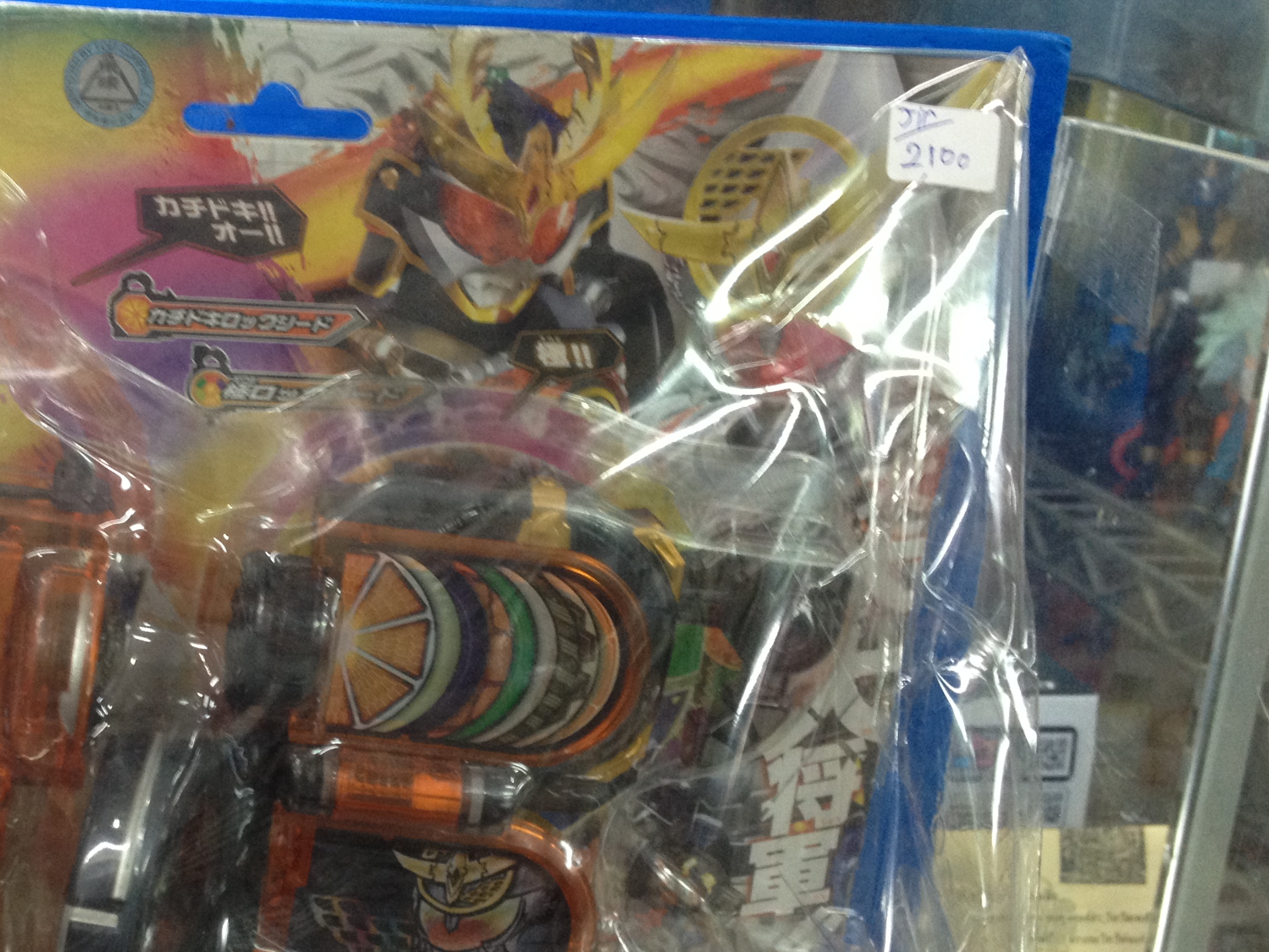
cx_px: 301
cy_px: 669
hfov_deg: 34.1
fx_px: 2016
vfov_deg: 26.3
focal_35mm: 55
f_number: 2.4
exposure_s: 1/20
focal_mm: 4.28
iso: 125
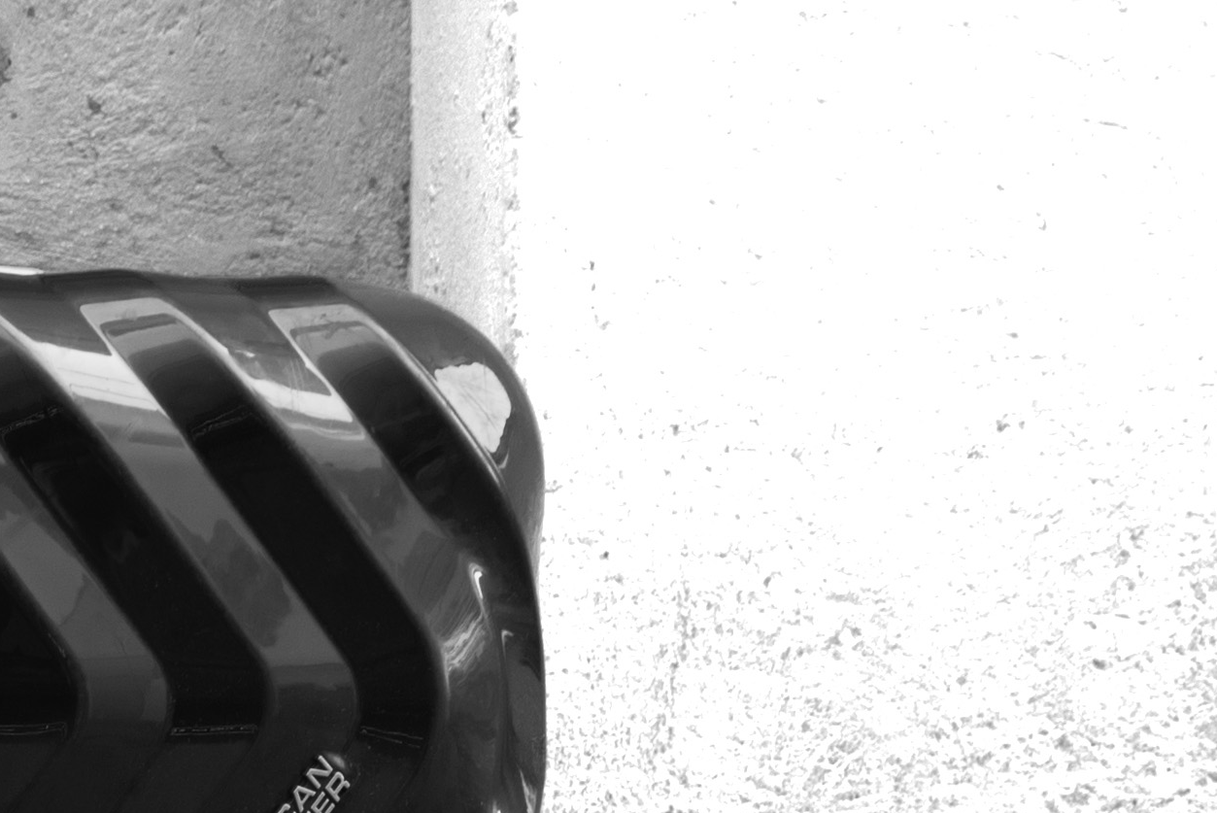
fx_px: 6494
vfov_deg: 7.0
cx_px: -760
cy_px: 1492
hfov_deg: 10.3
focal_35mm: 192
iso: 100
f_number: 10
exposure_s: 1/25
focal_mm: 40
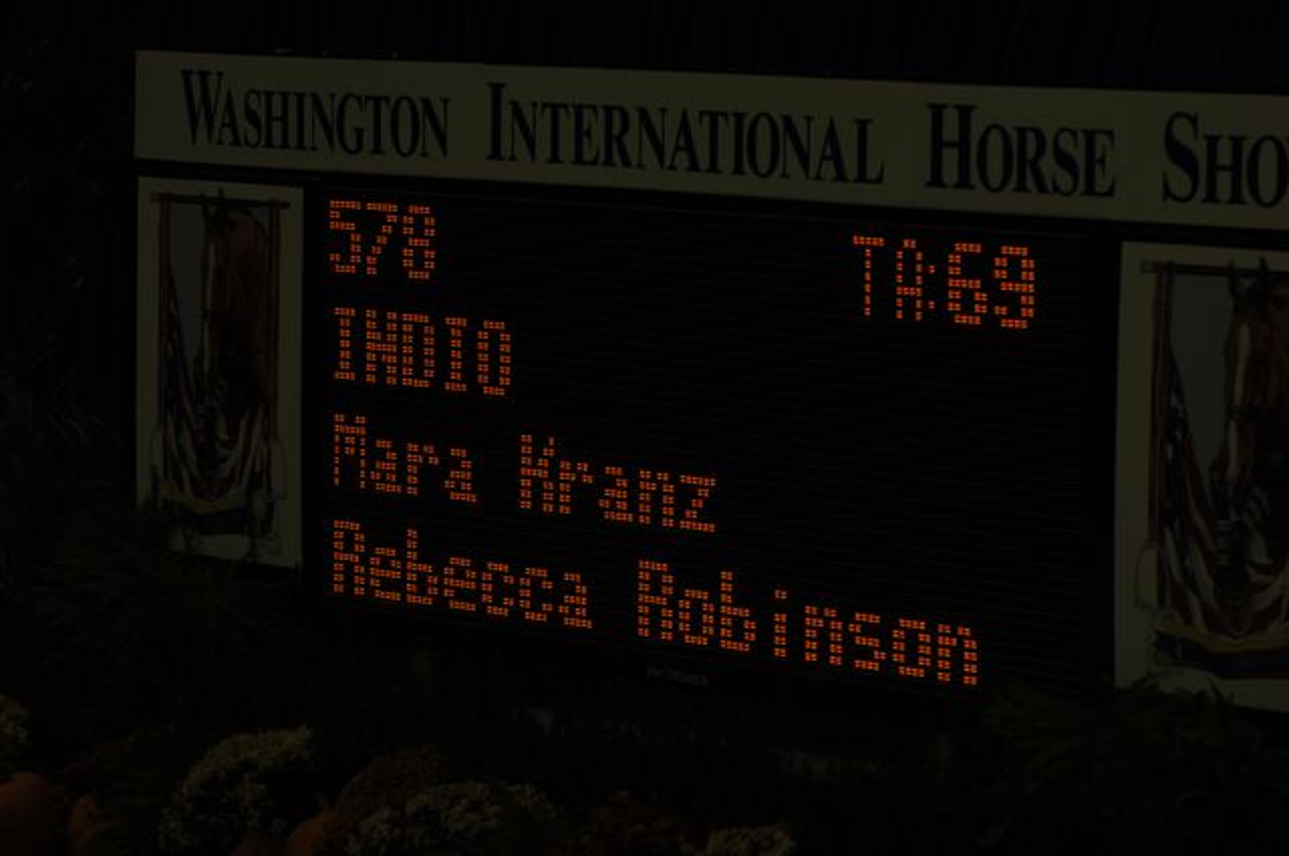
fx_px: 8582
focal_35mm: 240
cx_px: 644
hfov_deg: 8.6
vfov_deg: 5.7
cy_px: 428
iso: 200
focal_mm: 160
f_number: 4.5
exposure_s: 1/250
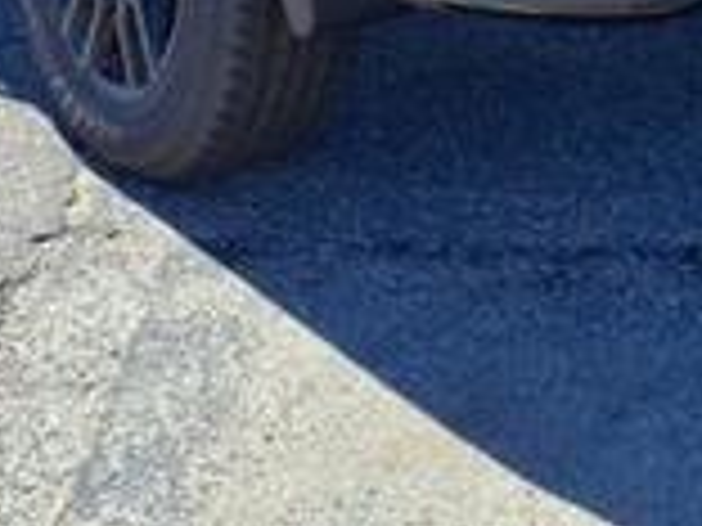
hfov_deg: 22.2
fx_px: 1764
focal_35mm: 87
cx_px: 558
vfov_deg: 15.4
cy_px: -319
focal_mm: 3.58
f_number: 1.9
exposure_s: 1/1429
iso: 40
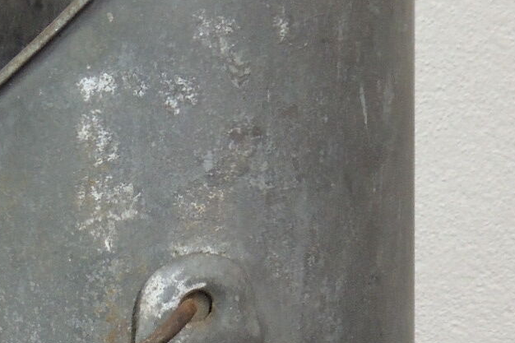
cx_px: 136
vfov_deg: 11.5
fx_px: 1673
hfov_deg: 17.4
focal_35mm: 117
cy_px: 378
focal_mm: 5.5
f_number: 3
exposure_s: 1/20
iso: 400
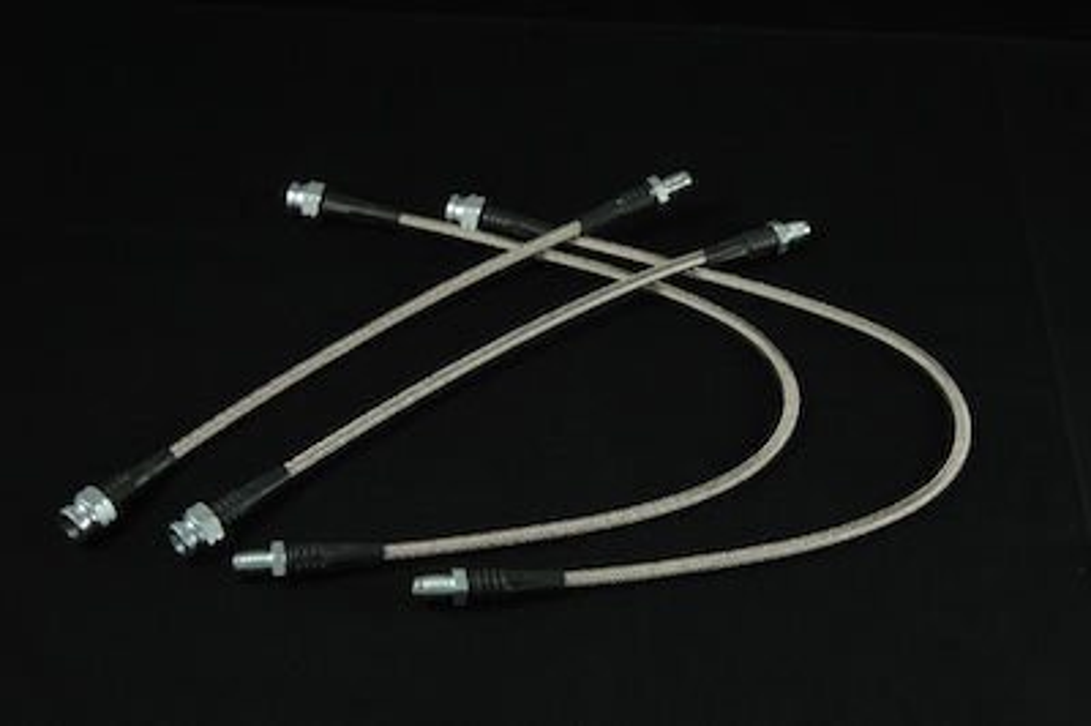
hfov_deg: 31.9
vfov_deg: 21.5
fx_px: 1908
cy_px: 363
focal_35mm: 63
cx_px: 546
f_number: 18
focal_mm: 42
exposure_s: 1/125
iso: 200
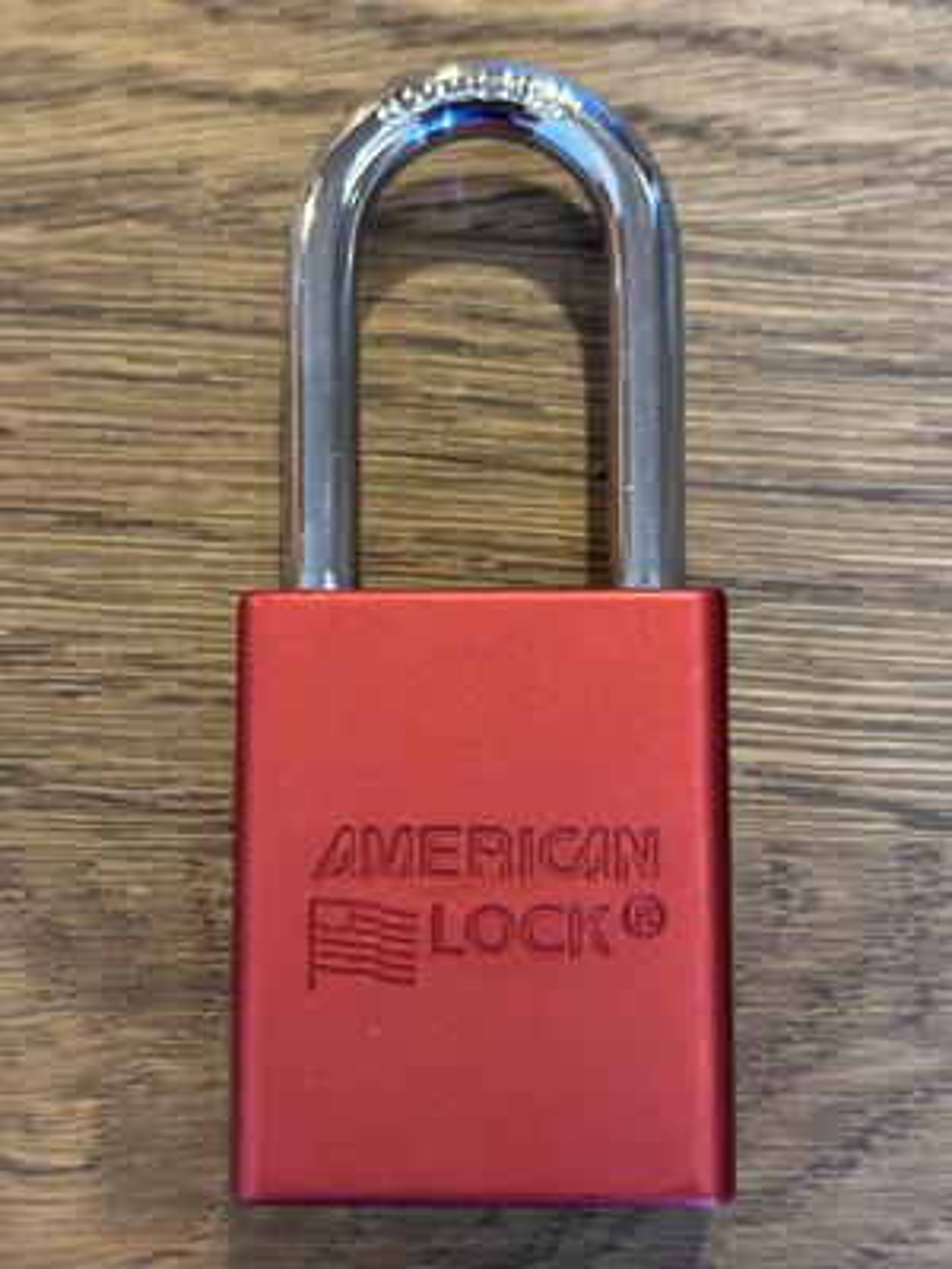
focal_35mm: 52
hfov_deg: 28.0
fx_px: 1907
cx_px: 476
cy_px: 634
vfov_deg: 36.8
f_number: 1.6
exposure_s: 1/30
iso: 320
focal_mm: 5.96
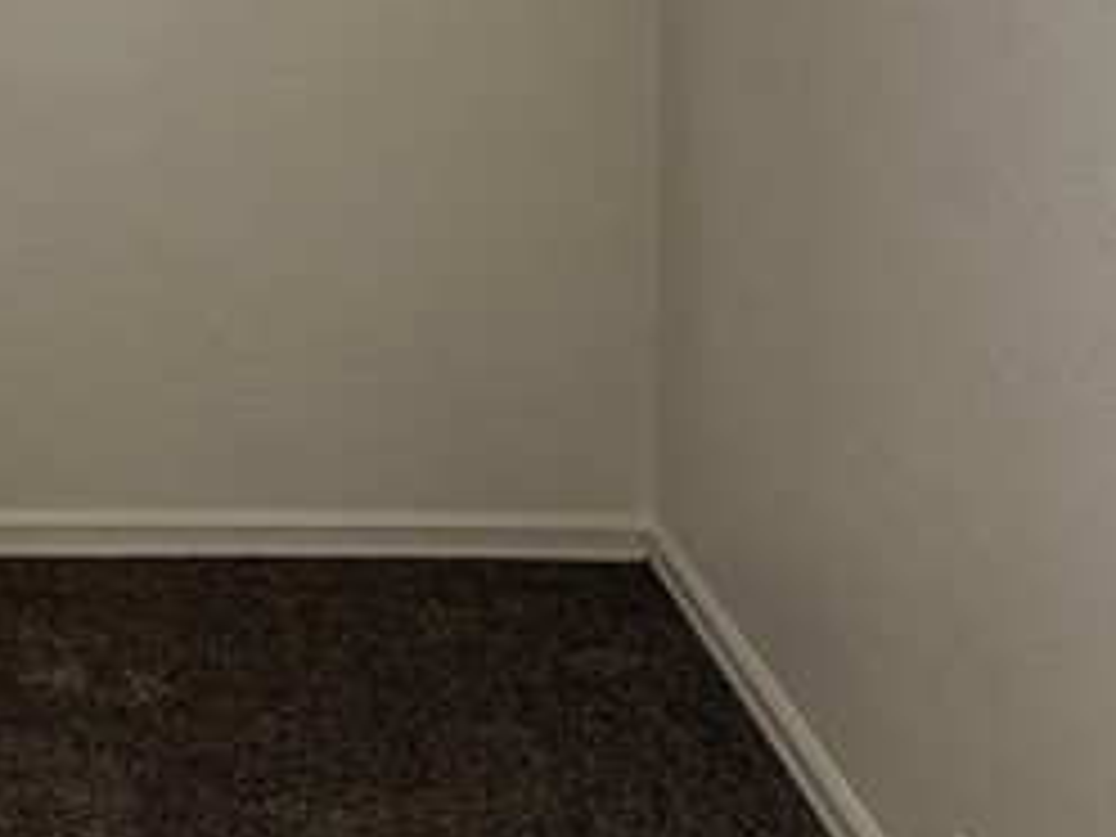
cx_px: 126
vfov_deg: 21.3
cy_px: 22
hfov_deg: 28.0
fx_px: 2160
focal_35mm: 67
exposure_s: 1/60
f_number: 1.6
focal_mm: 5.1
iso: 80
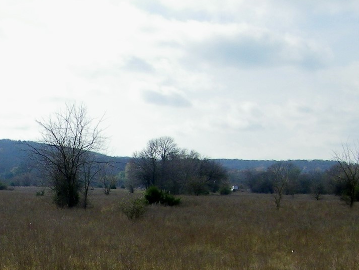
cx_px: 41
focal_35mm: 86
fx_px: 892
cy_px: 300
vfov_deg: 16.6
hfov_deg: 22.2
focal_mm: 5.8
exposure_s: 1/320
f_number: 7.2
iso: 80
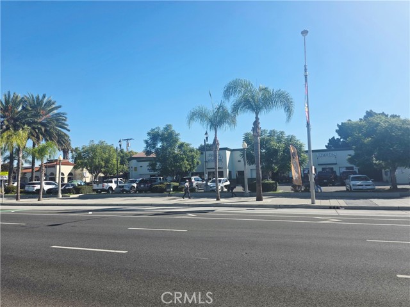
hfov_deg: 74.0
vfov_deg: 58.8
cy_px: 154
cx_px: 205
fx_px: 272
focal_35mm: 23
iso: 80
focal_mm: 6.3
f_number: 1.7
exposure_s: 1/10000
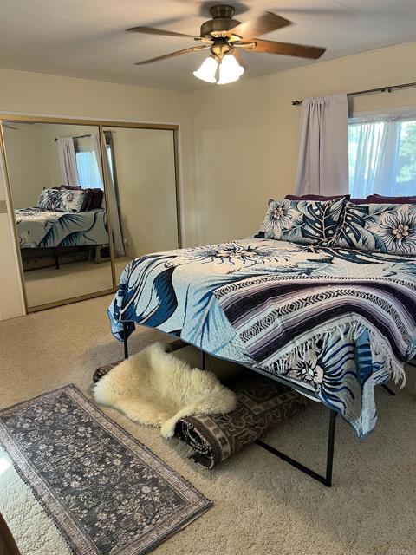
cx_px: 208
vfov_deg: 67.3
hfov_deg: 53.1
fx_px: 417
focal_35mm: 26
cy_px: 278
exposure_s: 1/60
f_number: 1.5
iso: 125
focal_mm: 5.7
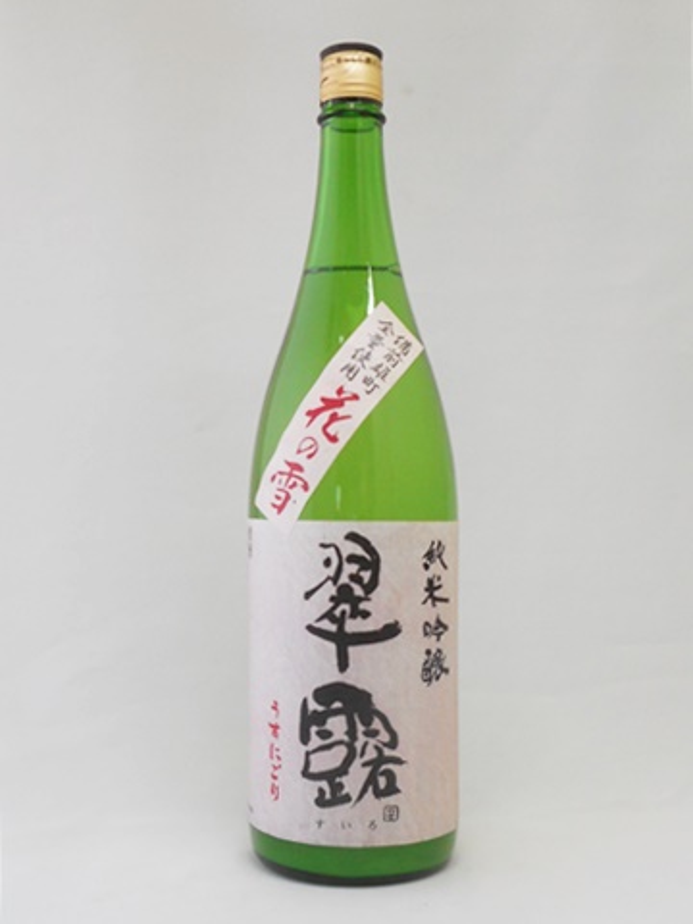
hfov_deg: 54.9
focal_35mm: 25
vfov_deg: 69.4
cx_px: 346
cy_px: 462
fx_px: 667
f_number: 3.7
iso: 80
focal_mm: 4.5
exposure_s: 1/40
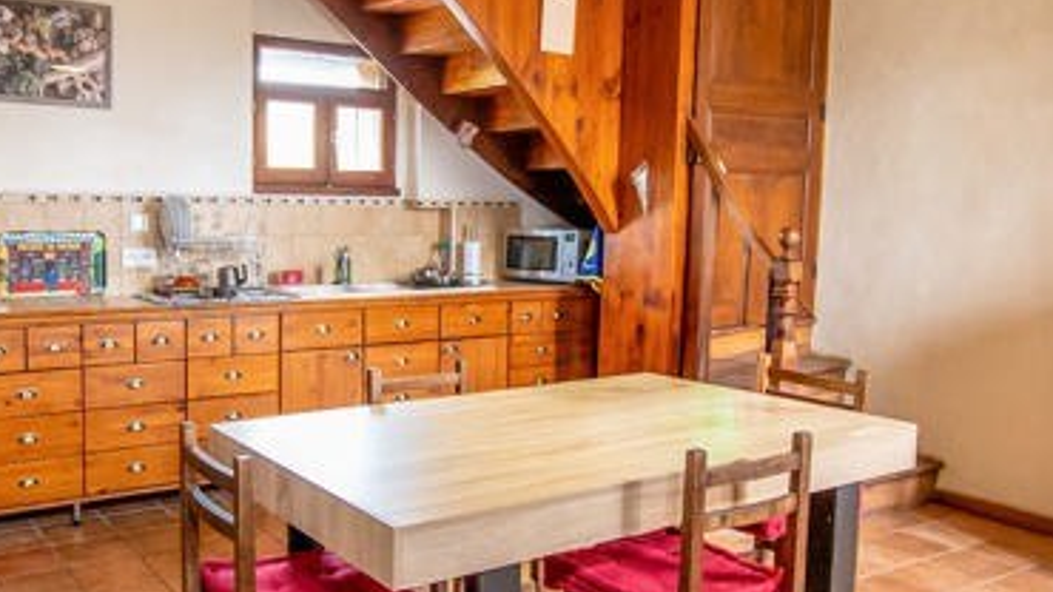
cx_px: 438
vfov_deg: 34.6
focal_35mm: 34
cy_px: 286
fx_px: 949
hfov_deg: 57.7
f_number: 5.6
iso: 2500
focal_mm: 10
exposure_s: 1/40
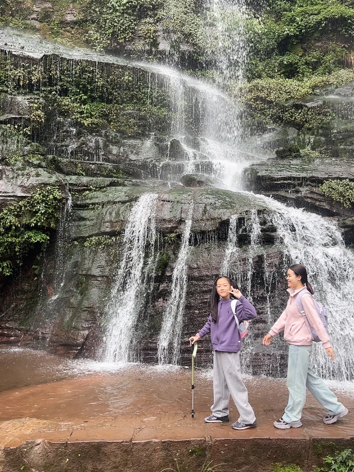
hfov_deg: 42.9
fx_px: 450
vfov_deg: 55.1
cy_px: 203
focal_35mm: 33
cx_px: 186
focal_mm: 5.96
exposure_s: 1/210
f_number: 1.6
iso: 40
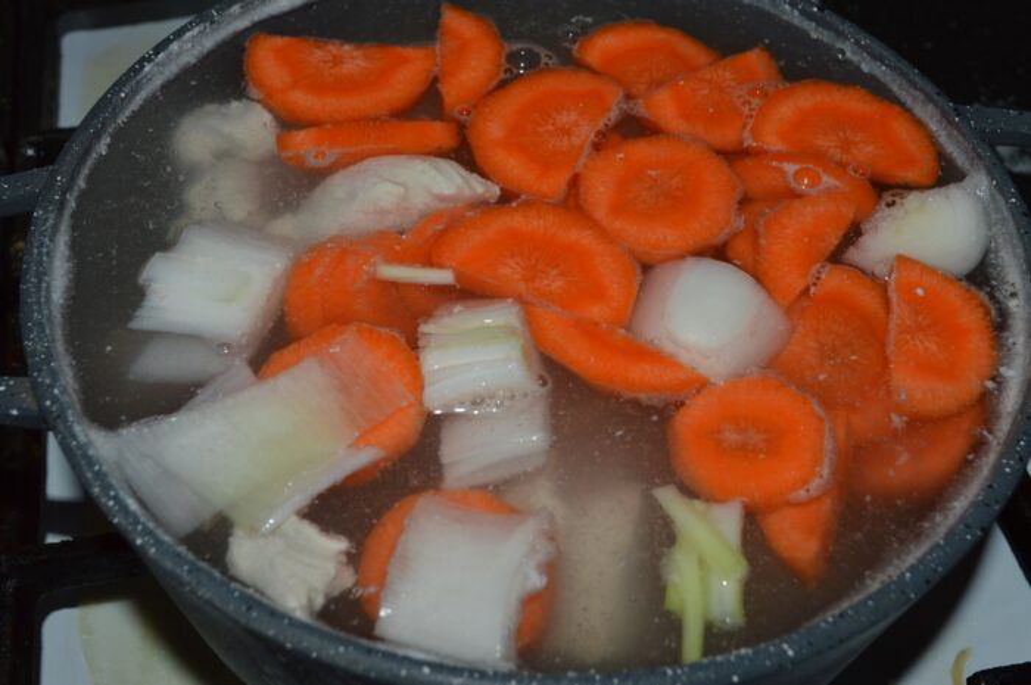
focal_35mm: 44
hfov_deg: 45.0
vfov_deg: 30.8
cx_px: 516
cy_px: 342
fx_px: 1244
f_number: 8
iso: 100
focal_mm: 29
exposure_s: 1/60
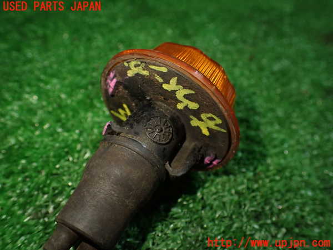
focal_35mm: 30
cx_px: 166
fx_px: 289
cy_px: 125
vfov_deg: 46.8
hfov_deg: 60.0
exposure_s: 1/125
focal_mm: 5.4
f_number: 2.3
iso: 320
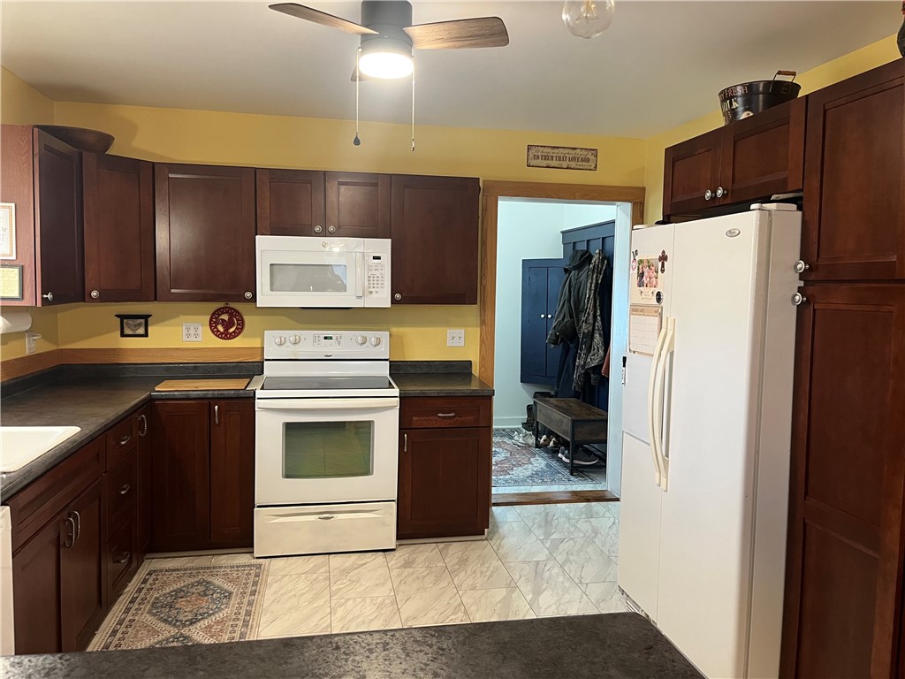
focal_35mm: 26
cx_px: 452
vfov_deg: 53.1
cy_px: 340
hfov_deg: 67.3
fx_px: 680
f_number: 1.6
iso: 250
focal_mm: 5.1
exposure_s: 1/60
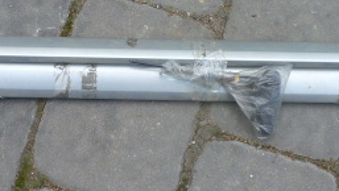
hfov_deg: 32.2
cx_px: 137
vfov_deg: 18.5
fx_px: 585
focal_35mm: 65
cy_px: 47
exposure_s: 1/160
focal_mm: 4.3
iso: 100
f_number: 4
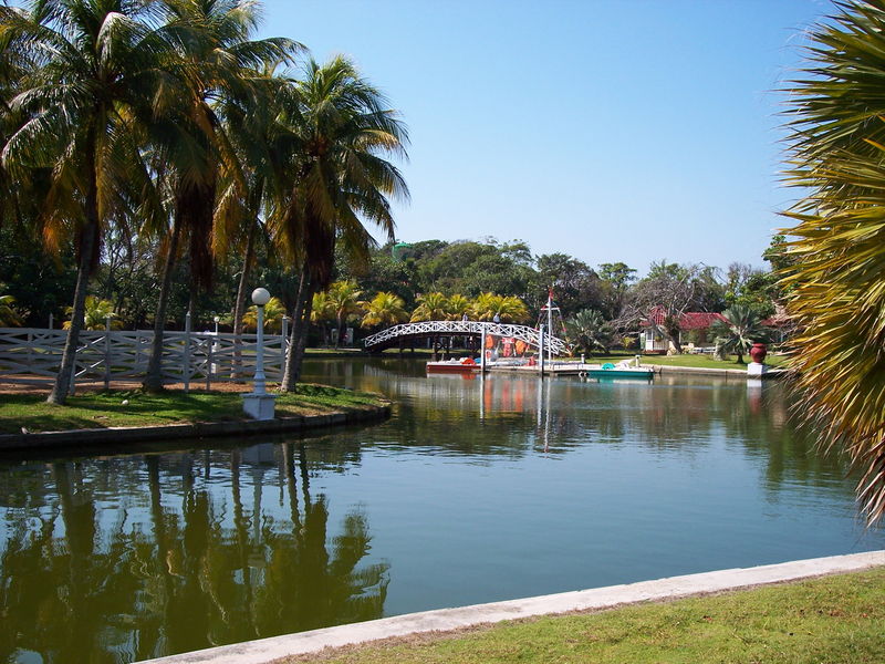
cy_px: 332
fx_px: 997
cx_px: 442
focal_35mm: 39
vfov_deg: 36.8
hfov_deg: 47.9
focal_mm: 8
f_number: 4
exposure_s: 1/750
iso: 100
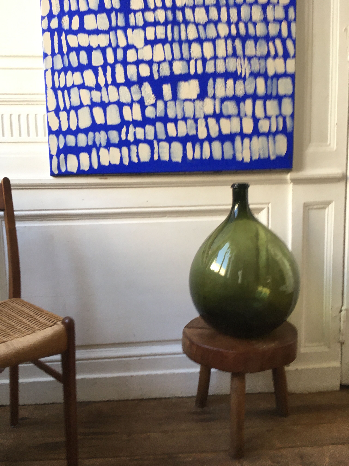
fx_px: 390
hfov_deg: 48.2
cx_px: 174
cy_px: 233
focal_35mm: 29
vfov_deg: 61.7
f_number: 2.2
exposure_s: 1/33
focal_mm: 4.15
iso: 40
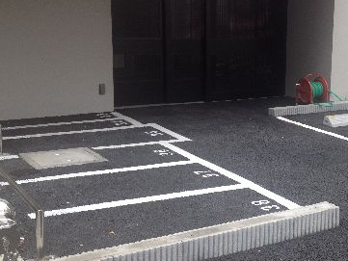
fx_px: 624
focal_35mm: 62
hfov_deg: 30.6
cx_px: 262
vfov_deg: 23.7
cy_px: 117
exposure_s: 1/194
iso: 50
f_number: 2.4
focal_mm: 4.28
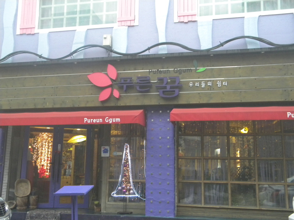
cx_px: 147
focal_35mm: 41
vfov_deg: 35.1
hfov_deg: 45.8
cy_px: 110
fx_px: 348
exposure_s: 1/39.1
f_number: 3.8
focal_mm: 7.3
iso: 400
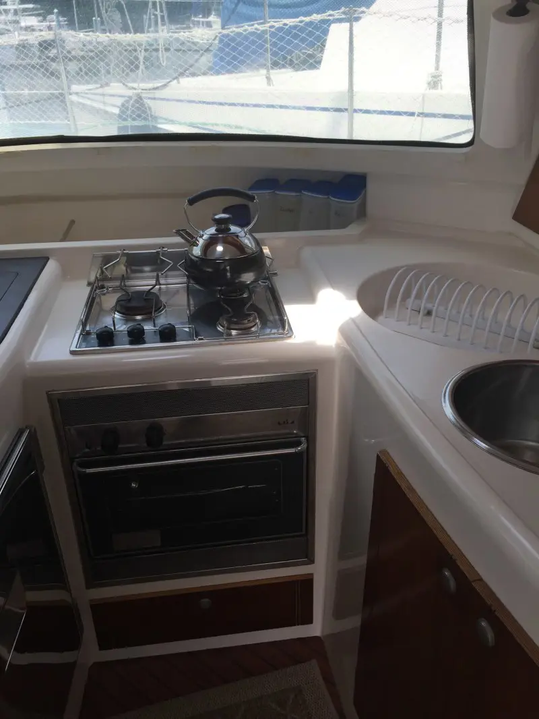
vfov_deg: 61.6
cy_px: 360
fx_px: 602
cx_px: 270
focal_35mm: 29
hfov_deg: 48.2
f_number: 2.2
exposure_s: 1/255
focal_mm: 4.15
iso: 32
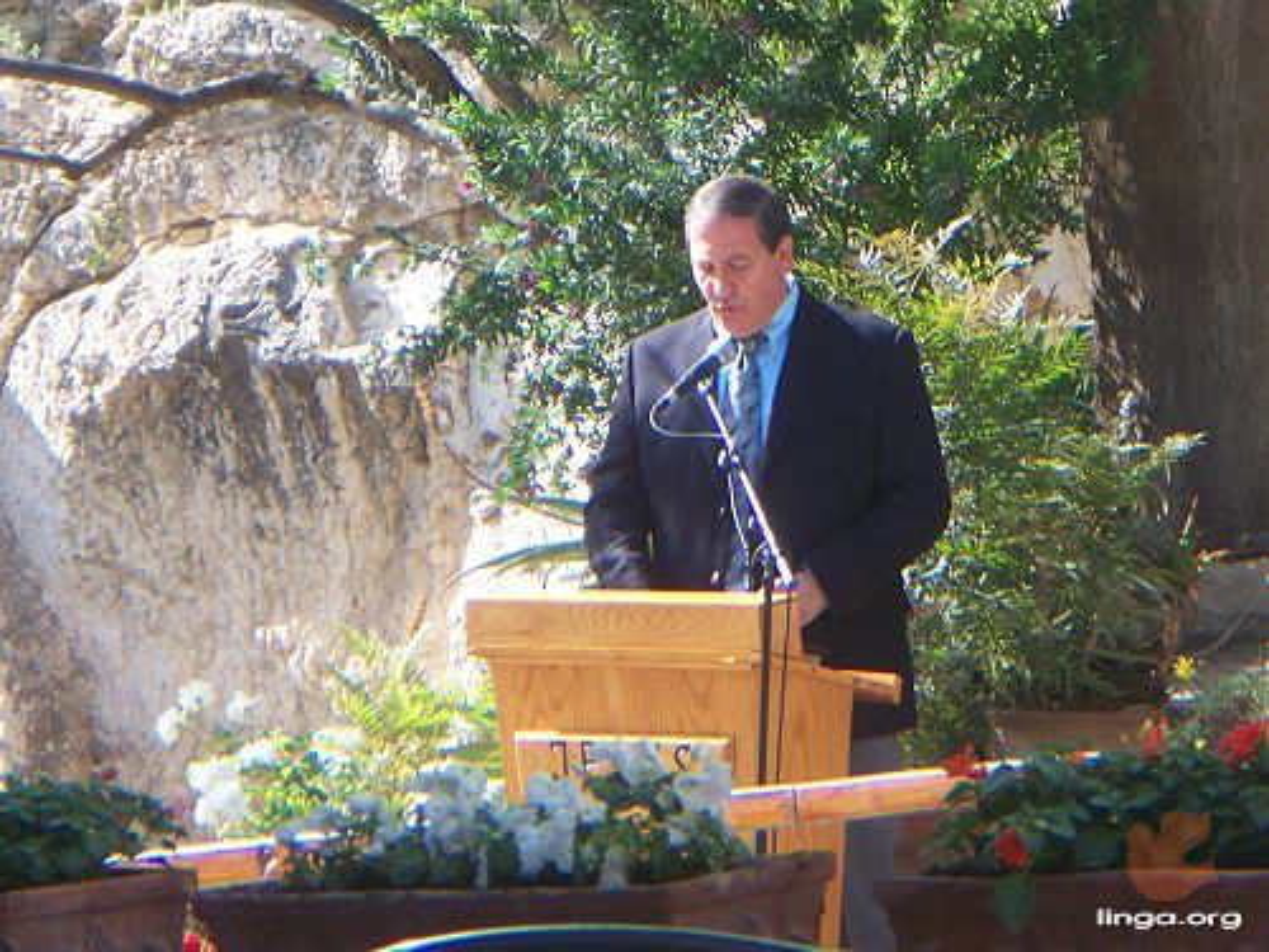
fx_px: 6415
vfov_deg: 8.5
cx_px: 634
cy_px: 476
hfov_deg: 11.3
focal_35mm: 175
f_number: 5.1
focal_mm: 37.7
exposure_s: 1/80
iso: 80
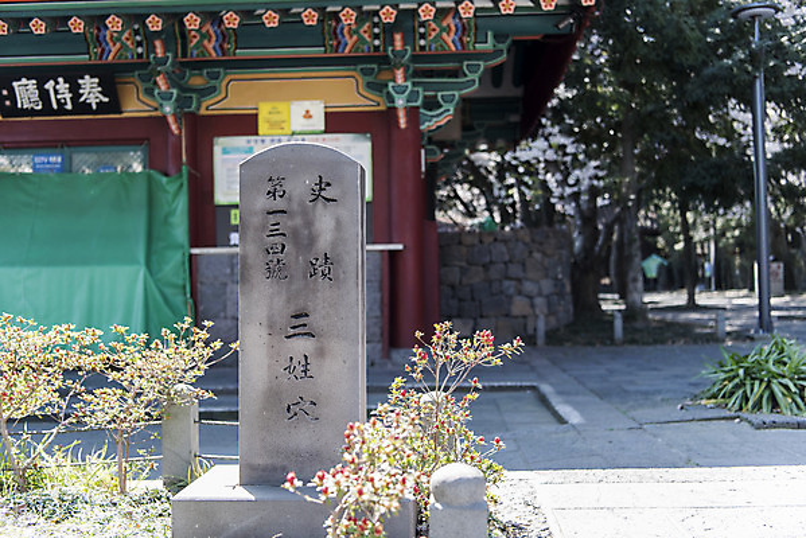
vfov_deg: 35.1
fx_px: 851
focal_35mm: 38
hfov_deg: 50.7
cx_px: 403
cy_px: 269
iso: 400
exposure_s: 1/200
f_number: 2.8
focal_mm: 38
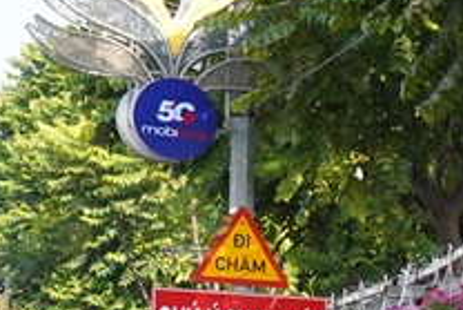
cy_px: 537
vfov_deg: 7.5
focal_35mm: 179
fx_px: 2304
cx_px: 1320
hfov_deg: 9.4
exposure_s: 1/100
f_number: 9
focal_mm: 31
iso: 320
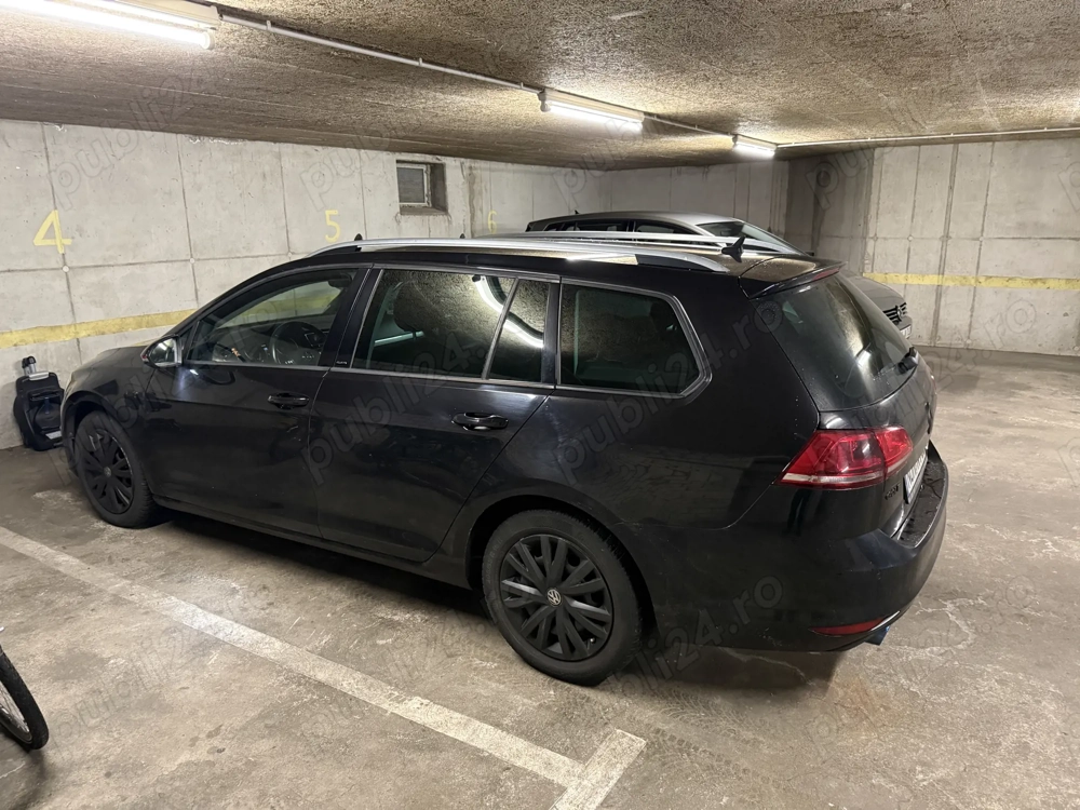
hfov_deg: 71.6
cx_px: 540
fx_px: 749
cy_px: 405
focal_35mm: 24
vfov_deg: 56.8
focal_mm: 6.76
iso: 800
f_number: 1.78
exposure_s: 1/33
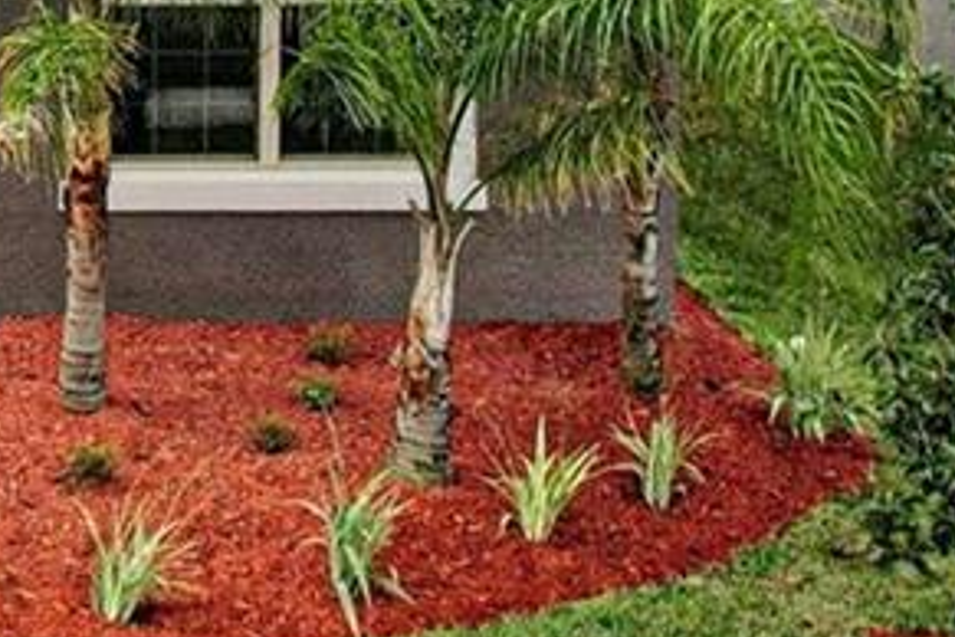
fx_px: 3210
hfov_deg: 14.9
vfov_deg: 10.5
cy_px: -565
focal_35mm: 121
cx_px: -732
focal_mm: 8.4
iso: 100
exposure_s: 1/4000
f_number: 2.8
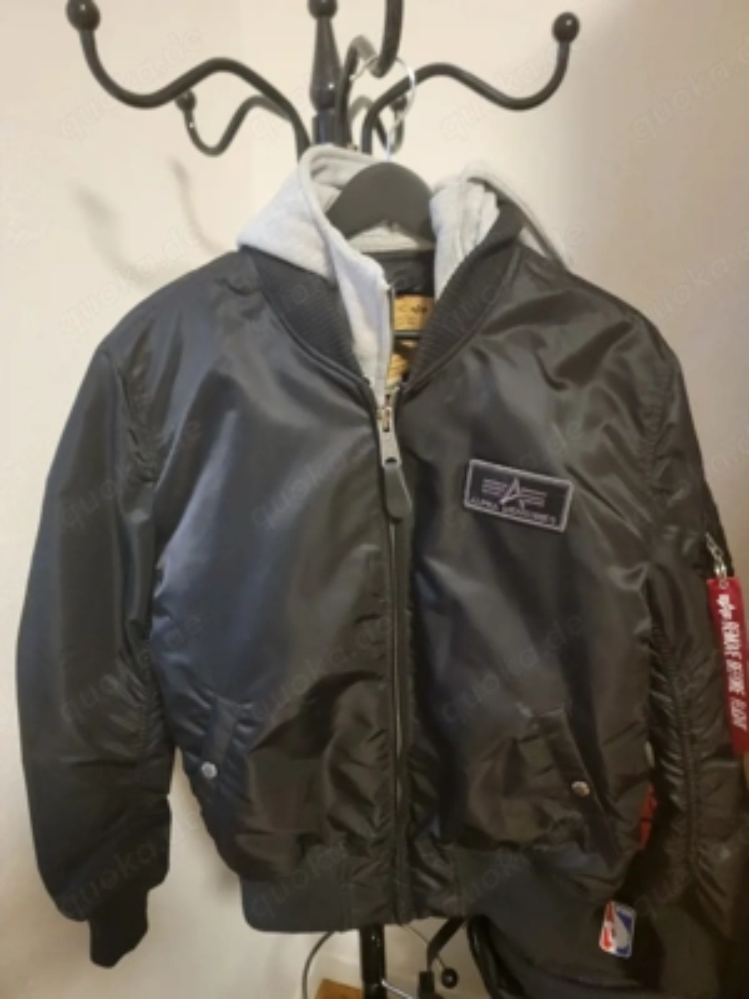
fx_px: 692
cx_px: 374
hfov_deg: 56.8
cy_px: 500
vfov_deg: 71.6
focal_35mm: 24
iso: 1000
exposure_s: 1/24
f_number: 1.8
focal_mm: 6.7
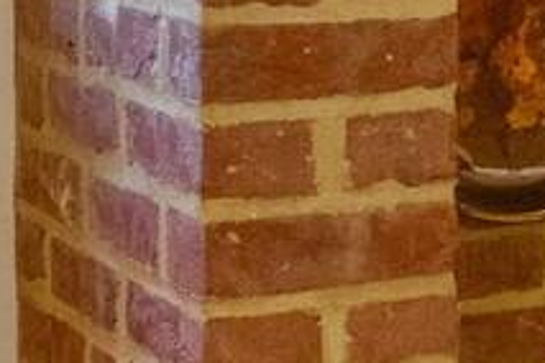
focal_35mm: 168
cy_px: 151
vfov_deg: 8.2
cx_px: 1013
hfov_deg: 11.3
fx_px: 2543
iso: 3200
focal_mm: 23
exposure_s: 1/320
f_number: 2.8
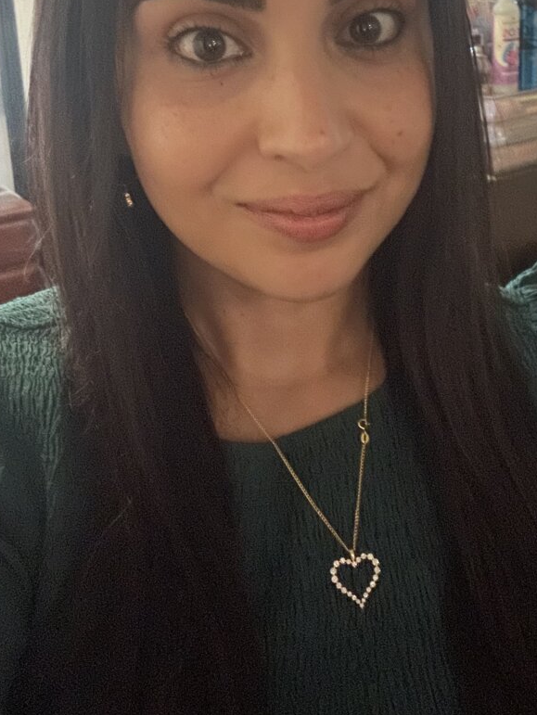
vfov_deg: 44.0
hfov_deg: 34.1
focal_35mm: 42
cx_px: 352
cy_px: 225
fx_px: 868
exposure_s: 1/15
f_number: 1.9
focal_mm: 2.69
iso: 1000
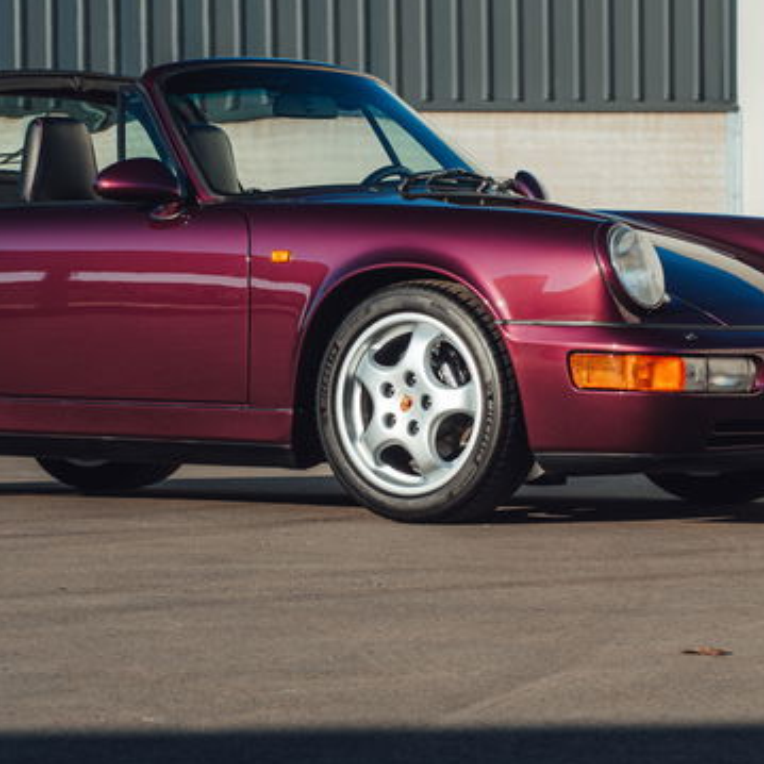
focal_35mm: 185
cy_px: 296
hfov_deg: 9.5
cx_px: 289
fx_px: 4619
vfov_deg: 9.5
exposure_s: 1/160
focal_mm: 102
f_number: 7.1
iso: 200
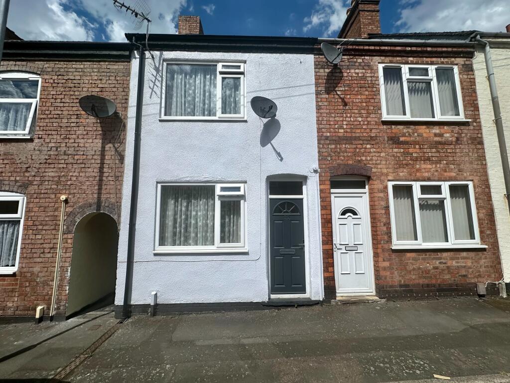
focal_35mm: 14
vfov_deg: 85.7
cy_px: 192
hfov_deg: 102.1
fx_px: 206
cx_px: 255
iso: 50
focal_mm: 2.22
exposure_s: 1/6897
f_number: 2.2
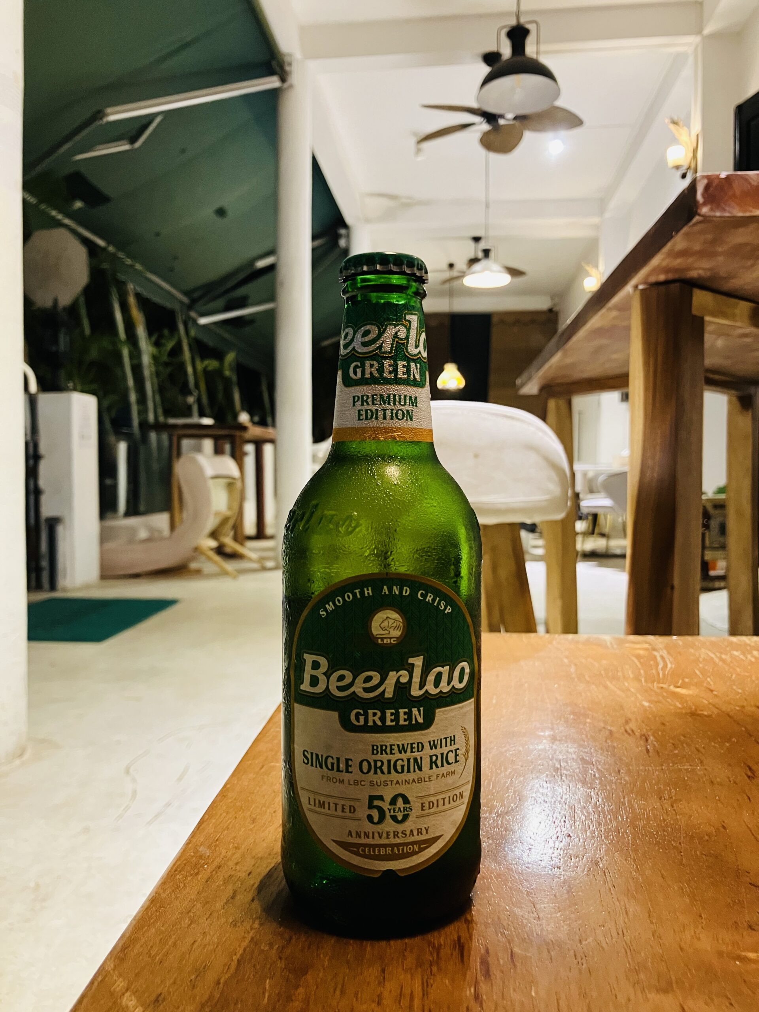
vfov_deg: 63.4
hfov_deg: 49.7
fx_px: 819
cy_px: 506
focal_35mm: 28
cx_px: 380
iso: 400
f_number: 1.8
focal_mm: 3.99
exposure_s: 1/36
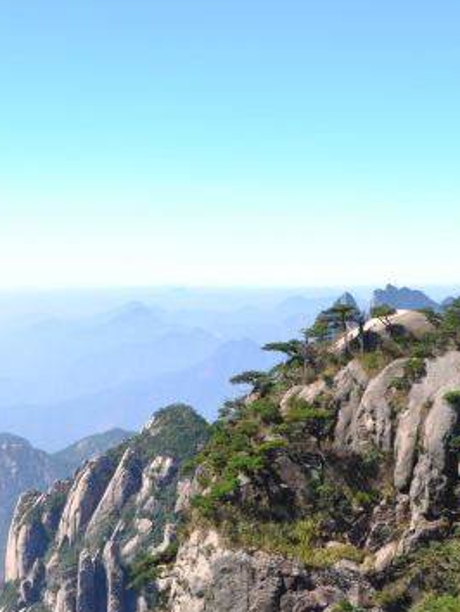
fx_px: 1327
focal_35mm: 75
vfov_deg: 25.9
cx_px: 121
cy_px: 237
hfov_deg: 19.5
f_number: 10
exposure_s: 1/100
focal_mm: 18
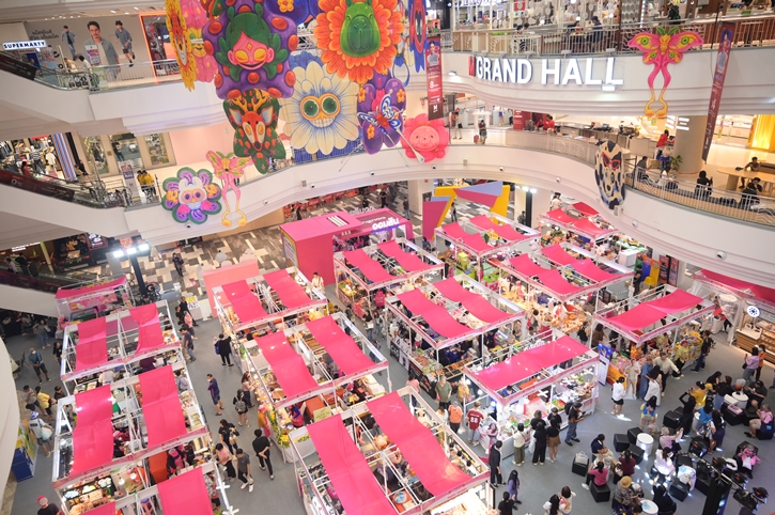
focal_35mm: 24
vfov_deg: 53.0
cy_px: 258
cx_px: 388
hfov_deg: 73.8
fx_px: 516
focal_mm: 24
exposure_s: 1/200
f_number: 4
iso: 1000
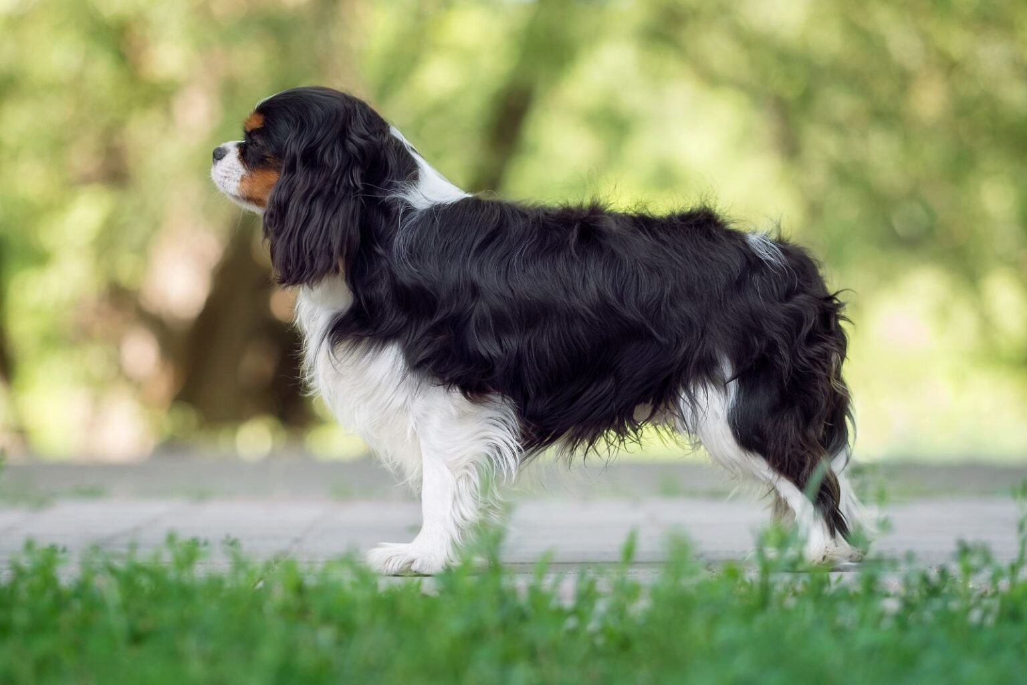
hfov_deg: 15.2
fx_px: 3851
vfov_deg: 10.2
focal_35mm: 135
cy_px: 342
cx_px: 514
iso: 400
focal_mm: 90
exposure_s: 1/500
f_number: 2.2
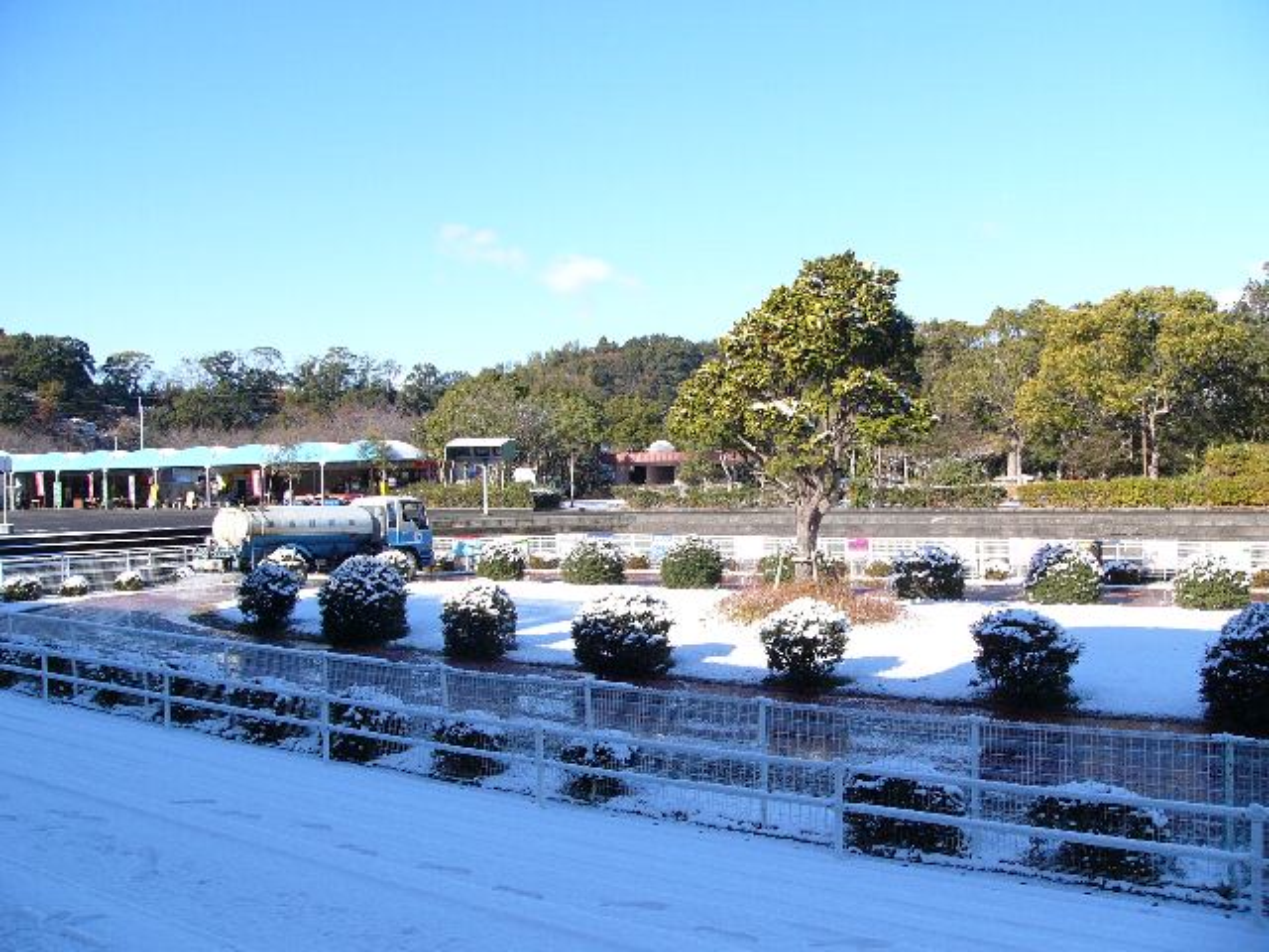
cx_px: 634
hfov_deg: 51.4
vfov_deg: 39.7
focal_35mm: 36
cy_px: 476
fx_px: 1320
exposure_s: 1/800
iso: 100
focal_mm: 6
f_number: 5.6
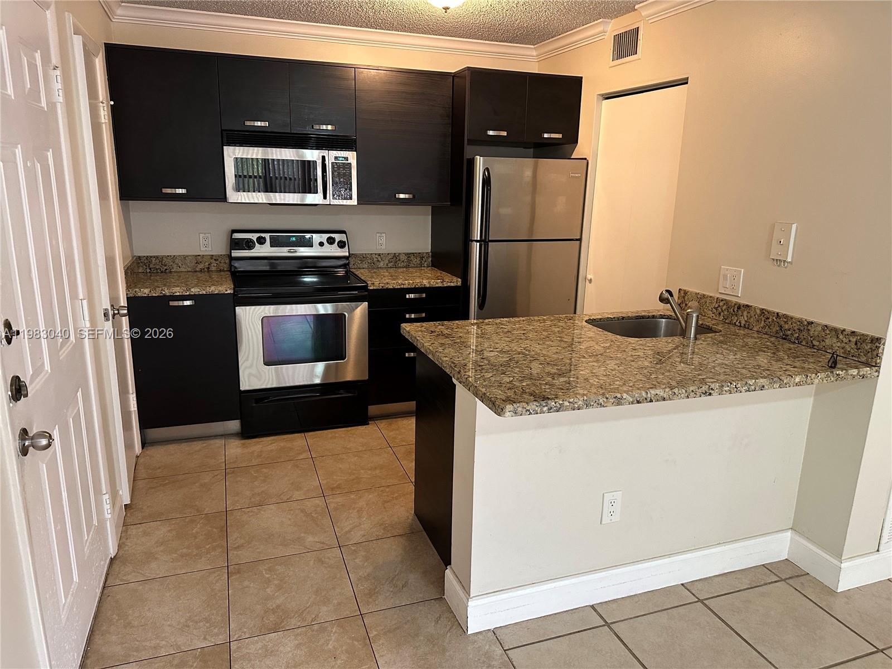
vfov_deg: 56.8
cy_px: 334
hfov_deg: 71.6
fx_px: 618
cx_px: 446
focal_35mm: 24
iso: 400
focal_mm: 6.86
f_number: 1.78
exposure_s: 1/60
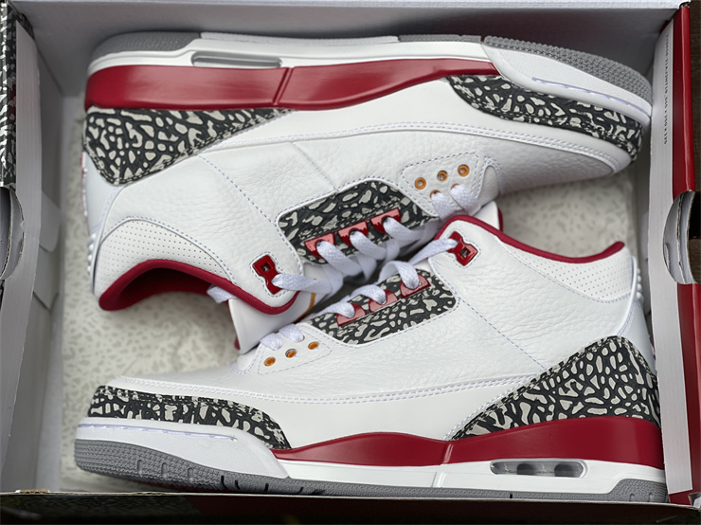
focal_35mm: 64
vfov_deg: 22.9
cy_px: 262
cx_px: 350
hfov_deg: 30.3
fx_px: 1295
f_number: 2.2
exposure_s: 1/121
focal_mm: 7.5
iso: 32
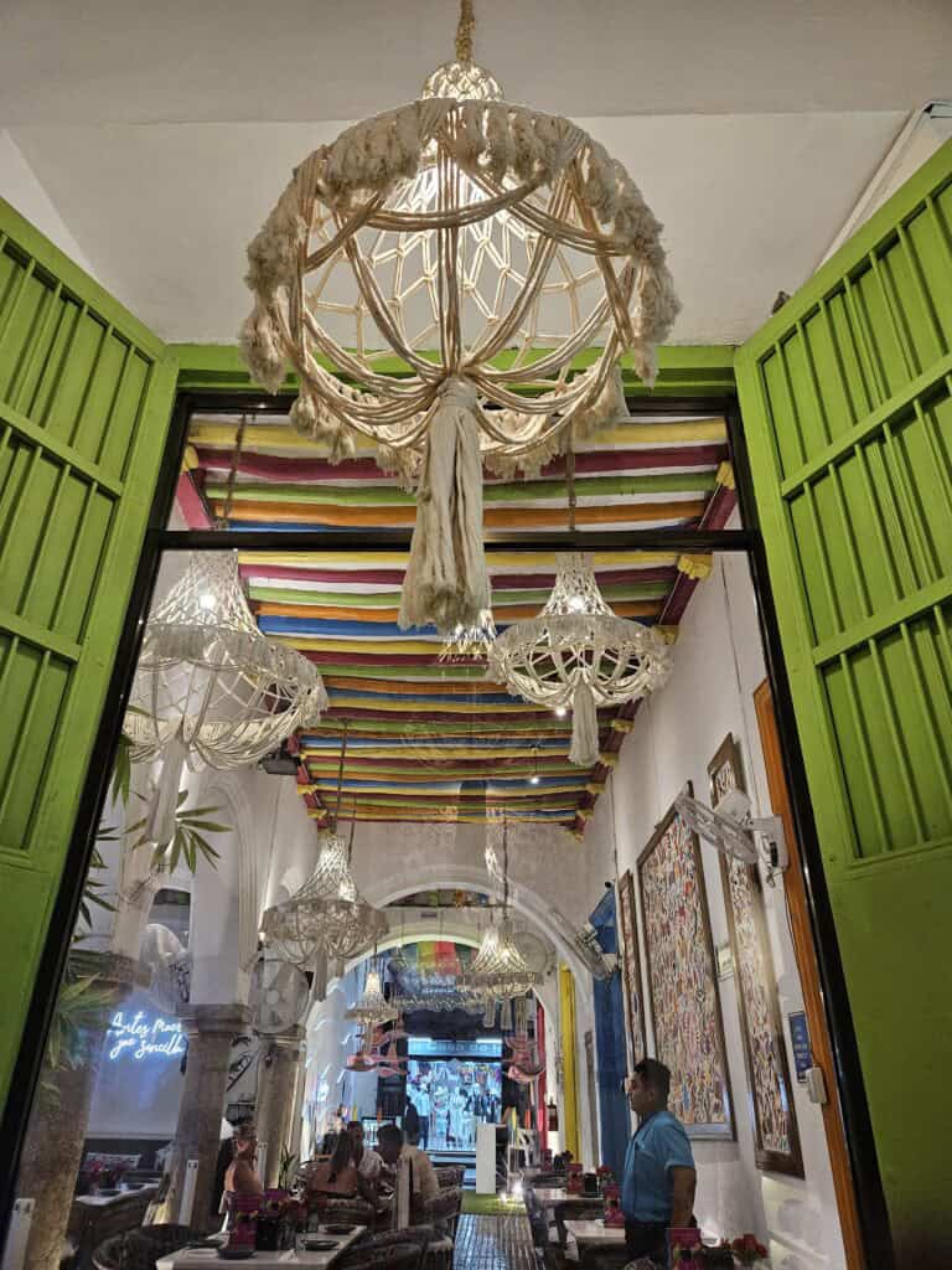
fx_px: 843
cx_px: 476
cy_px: 635
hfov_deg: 58.9
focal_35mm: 23
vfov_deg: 73.9
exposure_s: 1/120
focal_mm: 5.4
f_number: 1.8
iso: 500
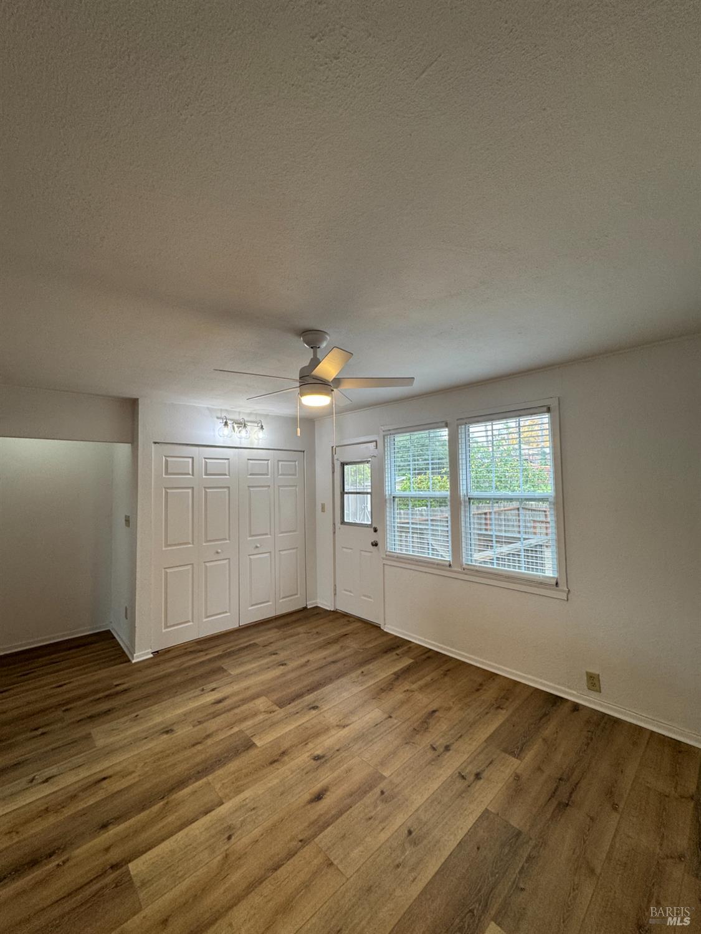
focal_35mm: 14
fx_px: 378
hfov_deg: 85.7
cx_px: 350
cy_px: 467
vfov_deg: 102.1
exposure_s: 1/120
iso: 125
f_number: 2.2
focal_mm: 2.22
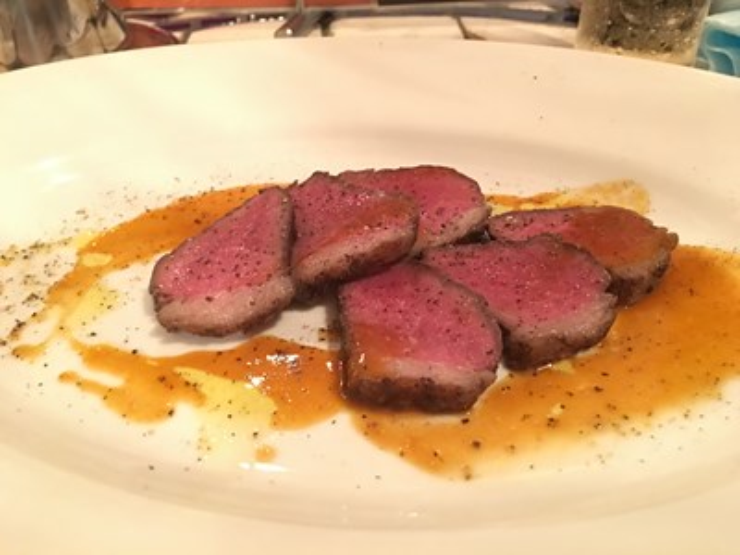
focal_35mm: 29
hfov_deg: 61.7
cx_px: 370
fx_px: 620
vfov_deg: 48.2
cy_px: 278
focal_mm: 4.15
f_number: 2.2
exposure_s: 1/4
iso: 160
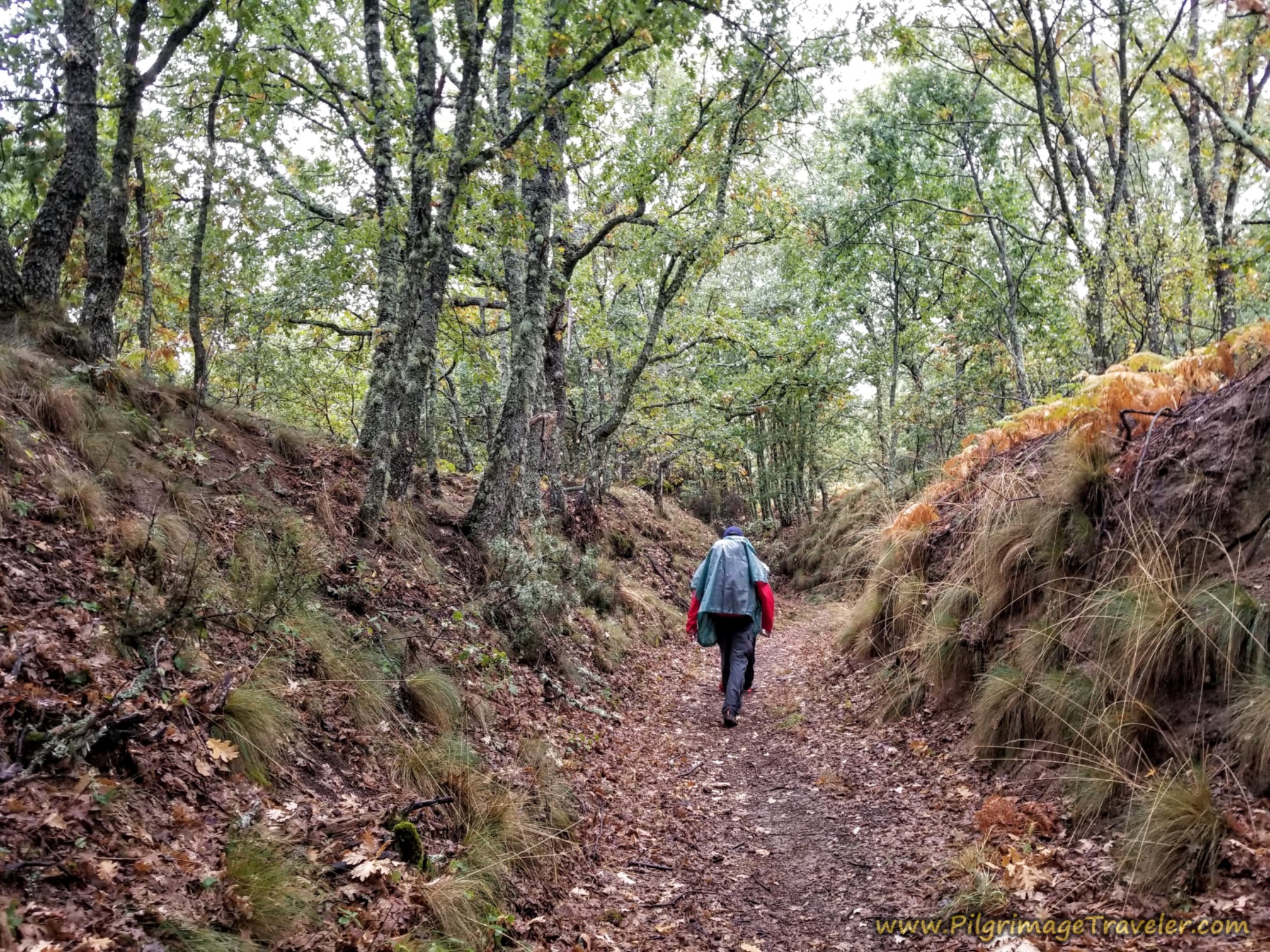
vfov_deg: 53.1
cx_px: 635
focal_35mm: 26
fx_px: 954
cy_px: 476
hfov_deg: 67.3
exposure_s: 1/40
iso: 160
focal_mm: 4.3
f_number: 1.7
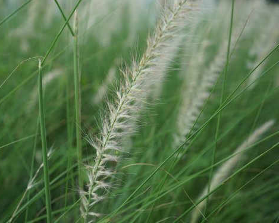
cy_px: 106
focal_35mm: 49
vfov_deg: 30.8
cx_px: 109
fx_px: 405
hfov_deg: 37.9
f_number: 5.6
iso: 100
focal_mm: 40
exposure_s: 1/200
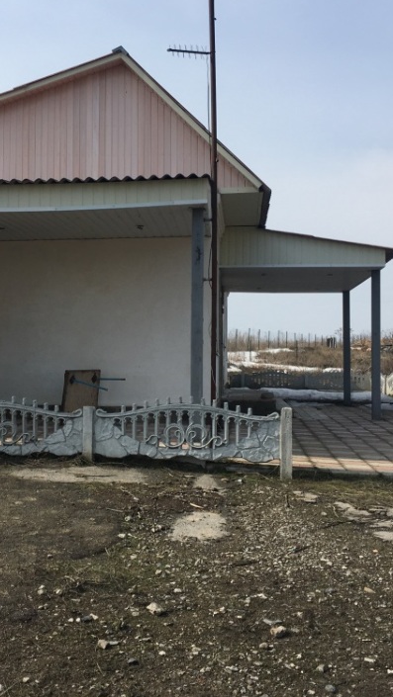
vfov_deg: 47.3
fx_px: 796
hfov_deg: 27.3
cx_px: 95
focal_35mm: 43
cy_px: 344
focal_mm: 4.15
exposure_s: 1/2198
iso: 25
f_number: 2.2
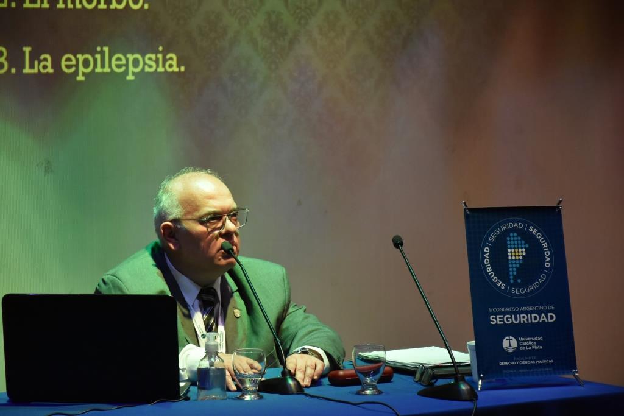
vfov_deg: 8.7
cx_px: 312
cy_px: 208
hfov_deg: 13.0
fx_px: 2730
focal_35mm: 158
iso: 3200
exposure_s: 1/80
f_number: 5.6
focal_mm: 105
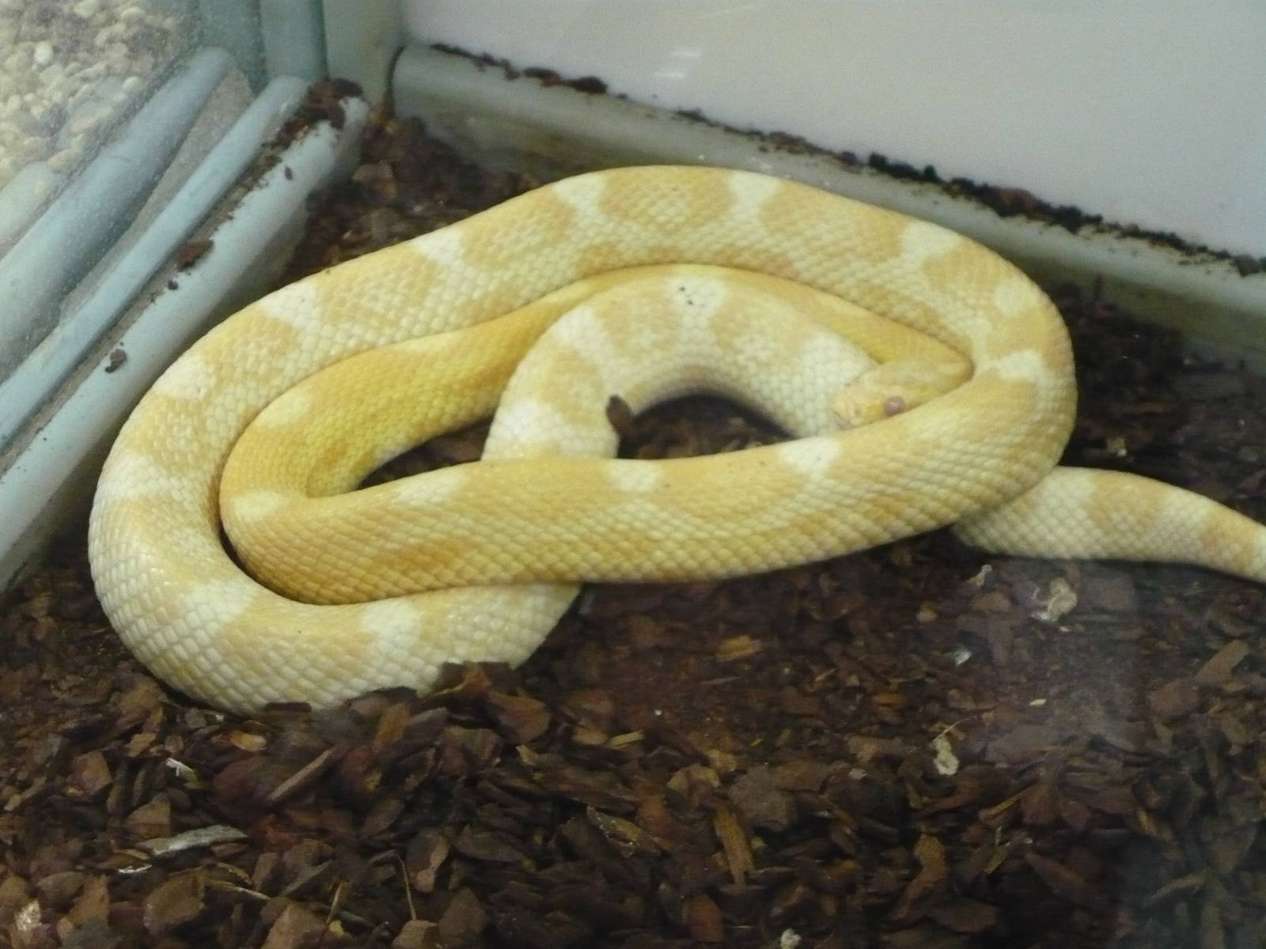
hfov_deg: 19.6
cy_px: 474
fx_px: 3657
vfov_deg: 14.8
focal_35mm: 100
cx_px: 633
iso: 800
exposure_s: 1/10
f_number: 5.1
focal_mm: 16.5
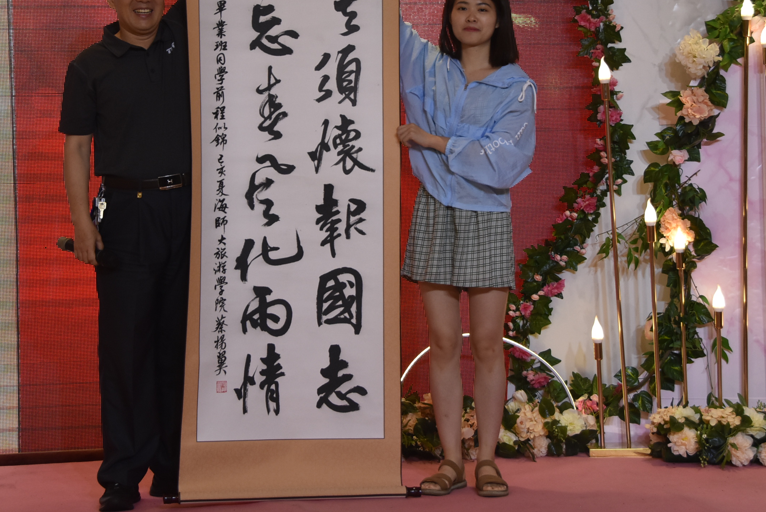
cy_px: 156
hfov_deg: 23.1
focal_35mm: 88
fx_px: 1874
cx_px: 354
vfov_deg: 15.5
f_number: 6.7
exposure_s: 1/180
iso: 800
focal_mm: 42
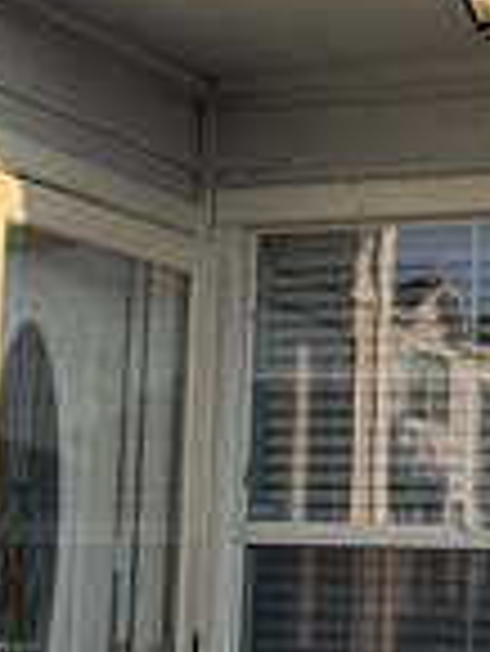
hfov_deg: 13.9
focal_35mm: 106
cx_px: 400
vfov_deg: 18.5
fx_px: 1998
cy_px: 333
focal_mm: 6.76
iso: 80
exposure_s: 1/2169
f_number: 1.78
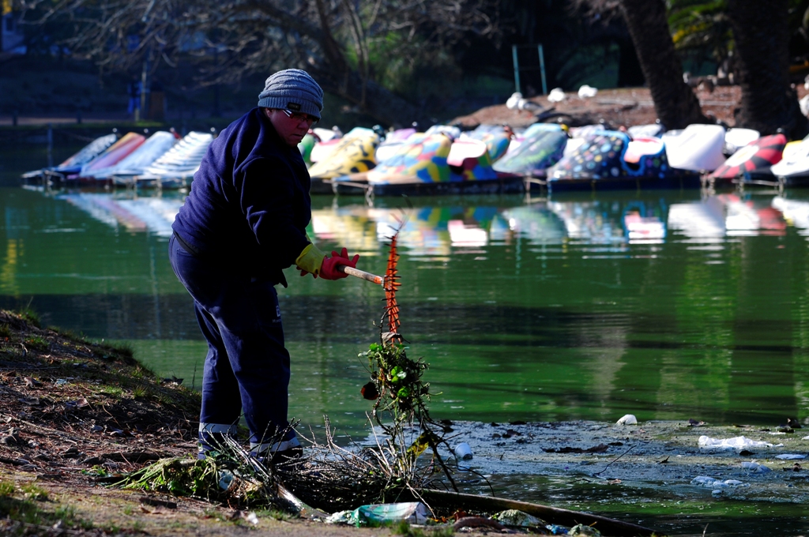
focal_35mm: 153
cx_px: 404
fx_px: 3434
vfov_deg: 8.9
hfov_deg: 13.4
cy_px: 268
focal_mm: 102
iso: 100
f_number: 5
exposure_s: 1/200
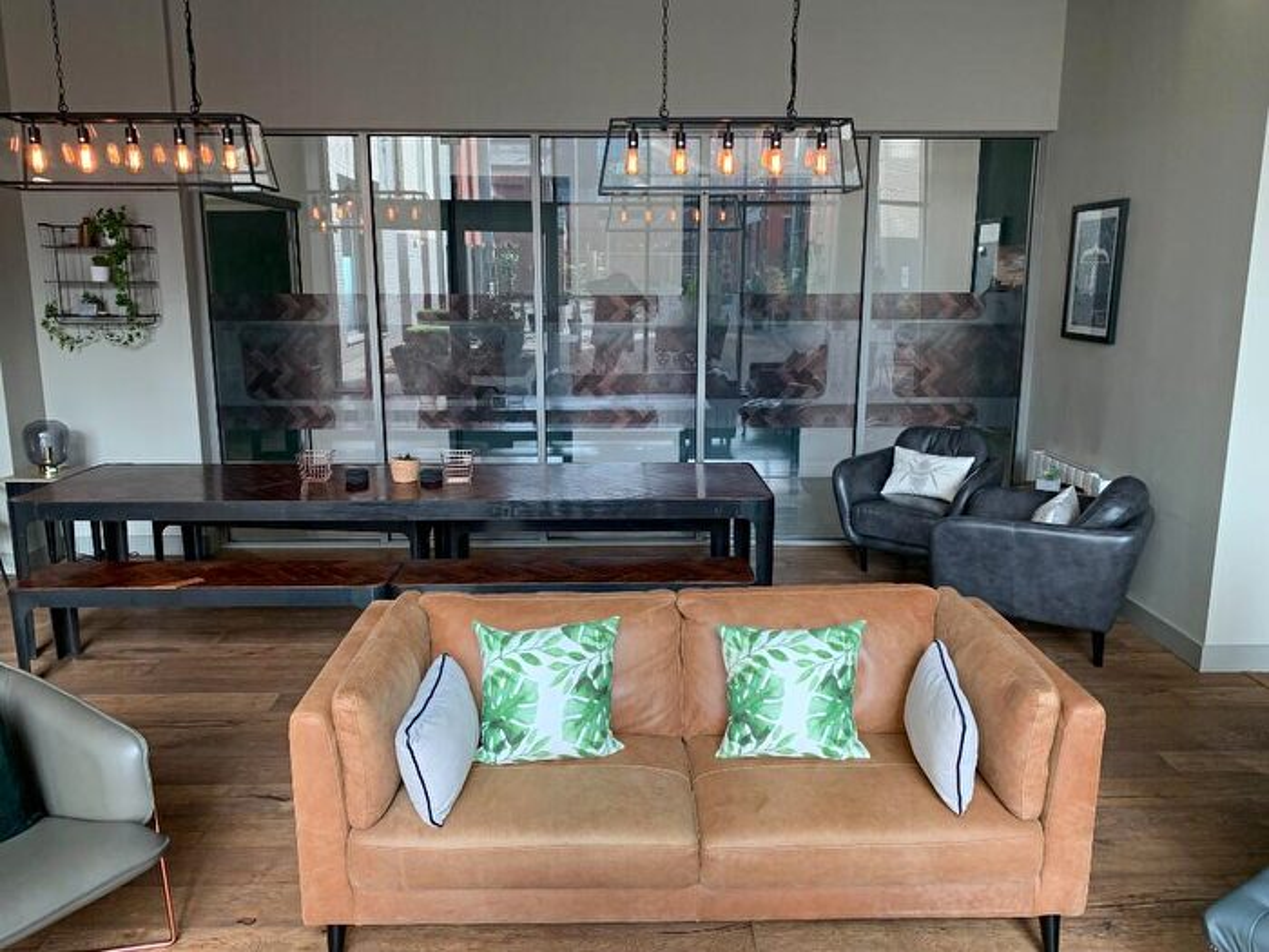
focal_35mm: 26
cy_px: 476
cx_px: 634
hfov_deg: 67.3
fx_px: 953
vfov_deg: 53.1
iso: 80
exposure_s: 1/121
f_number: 1.8
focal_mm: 4.25
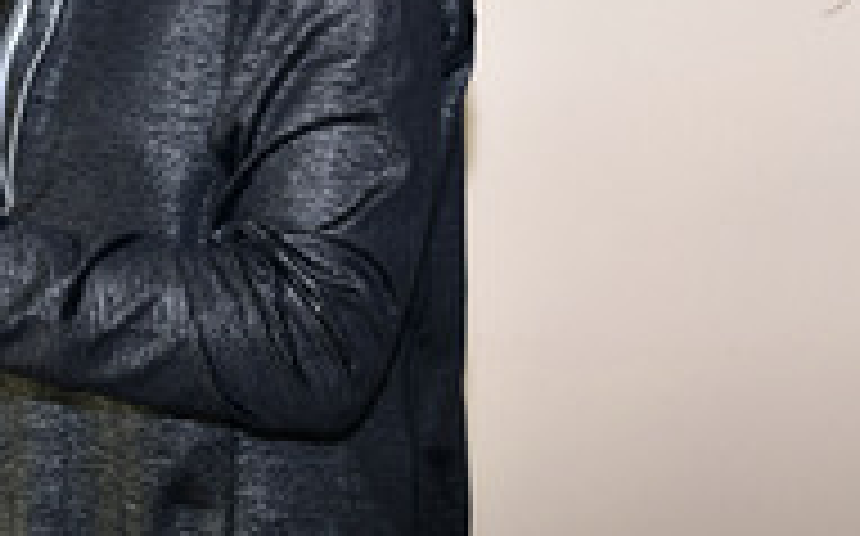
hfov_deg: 16.4
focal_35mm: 125
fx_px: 2927
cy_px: -108
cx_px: 7
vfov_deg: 10.3
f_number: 6.3
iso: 1000
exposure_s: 1/100
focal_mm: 52
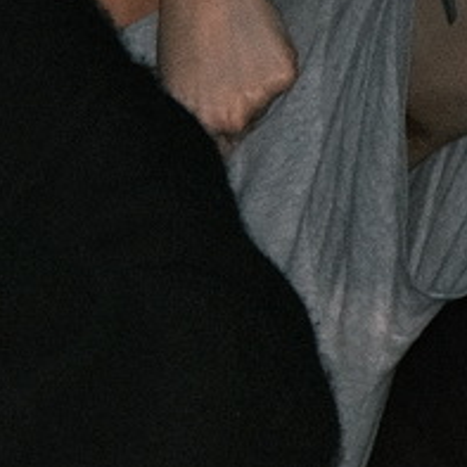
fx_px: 3953
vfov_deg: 6.7
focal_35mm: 259
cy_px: -9
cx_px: -476
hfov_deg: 6.6
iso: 1250
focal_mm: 33.3
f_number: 4.9
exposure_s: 1/125
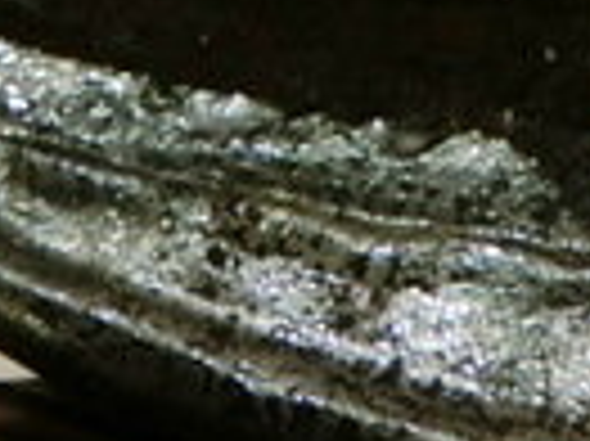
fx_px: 3048
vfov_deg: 7.8
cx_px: 784
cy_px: -536
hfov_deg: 10.8
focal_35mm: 179
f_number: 3.4
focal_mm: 8.3
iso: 400
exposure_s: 1/10
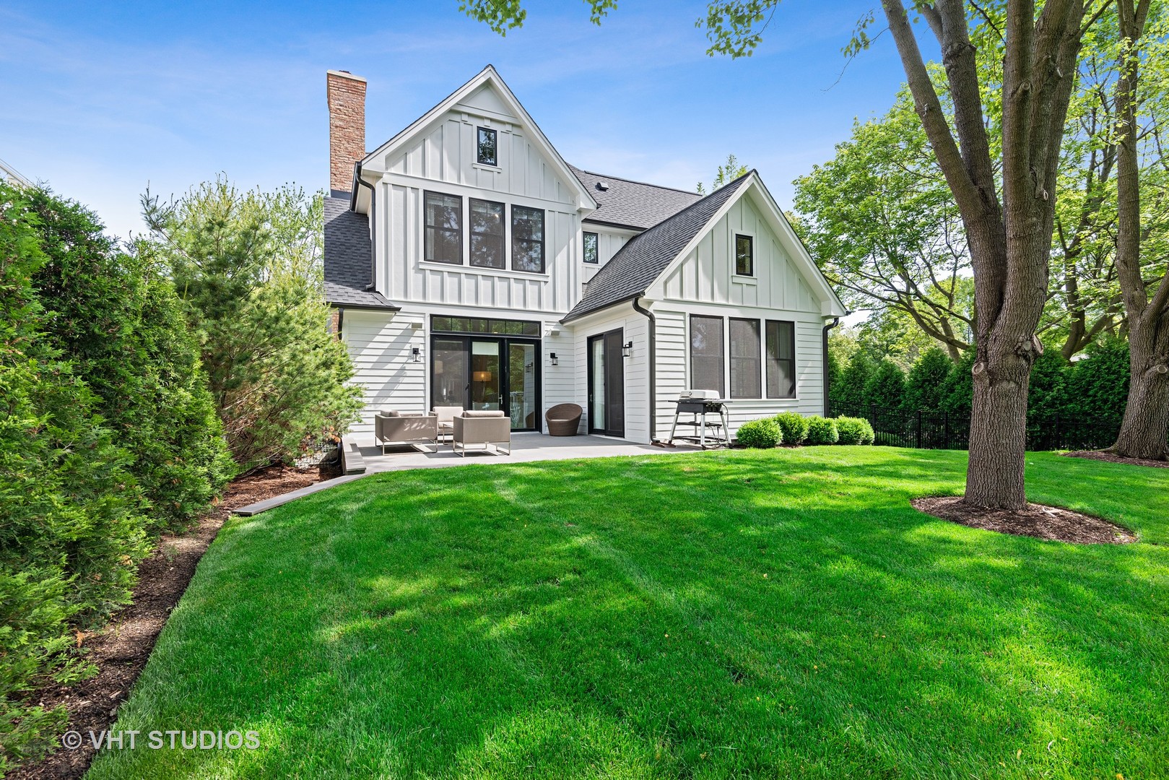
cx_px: 584
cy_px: 390
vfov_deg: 73.8
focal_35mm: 16
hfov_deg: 96.7
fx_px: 520
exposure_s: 1/80
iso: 200
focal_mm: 16
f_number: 8
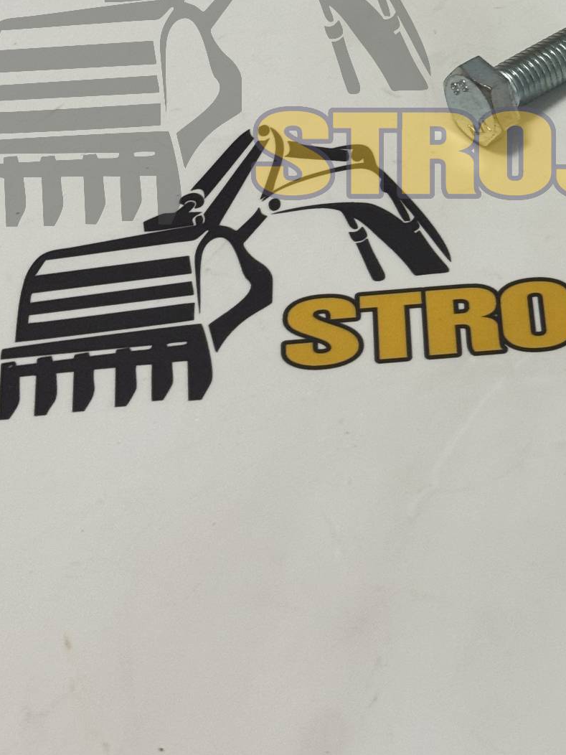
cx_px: 484
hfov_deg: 15.9
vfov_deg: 20.8
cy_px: 44
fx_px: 2006
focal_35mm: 92
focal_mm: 6.86
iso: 100
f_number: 1.78
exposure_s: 1/50
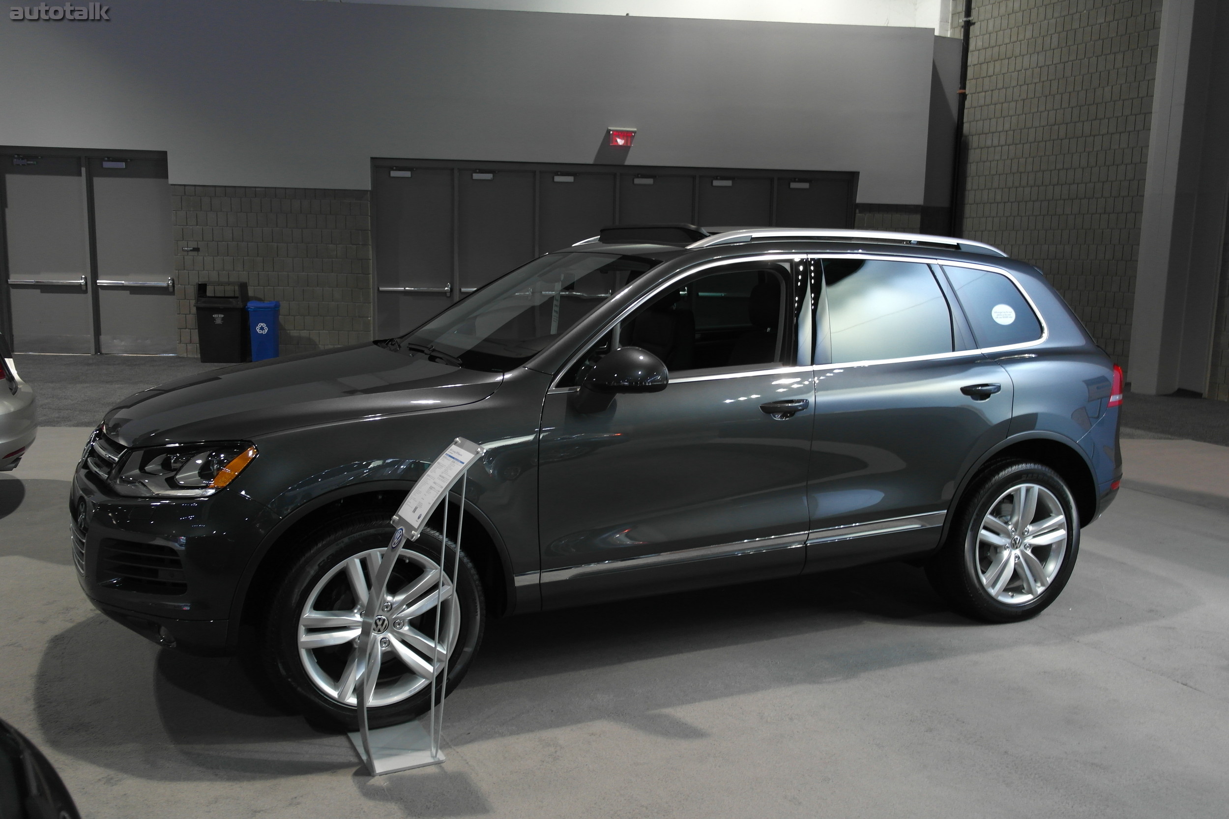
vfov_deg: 43.6
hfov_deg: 61.9
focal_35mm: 30
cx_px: 614
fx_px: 1024
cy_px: 410
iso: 400
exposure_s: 1/25
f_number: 3.5
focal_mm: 20
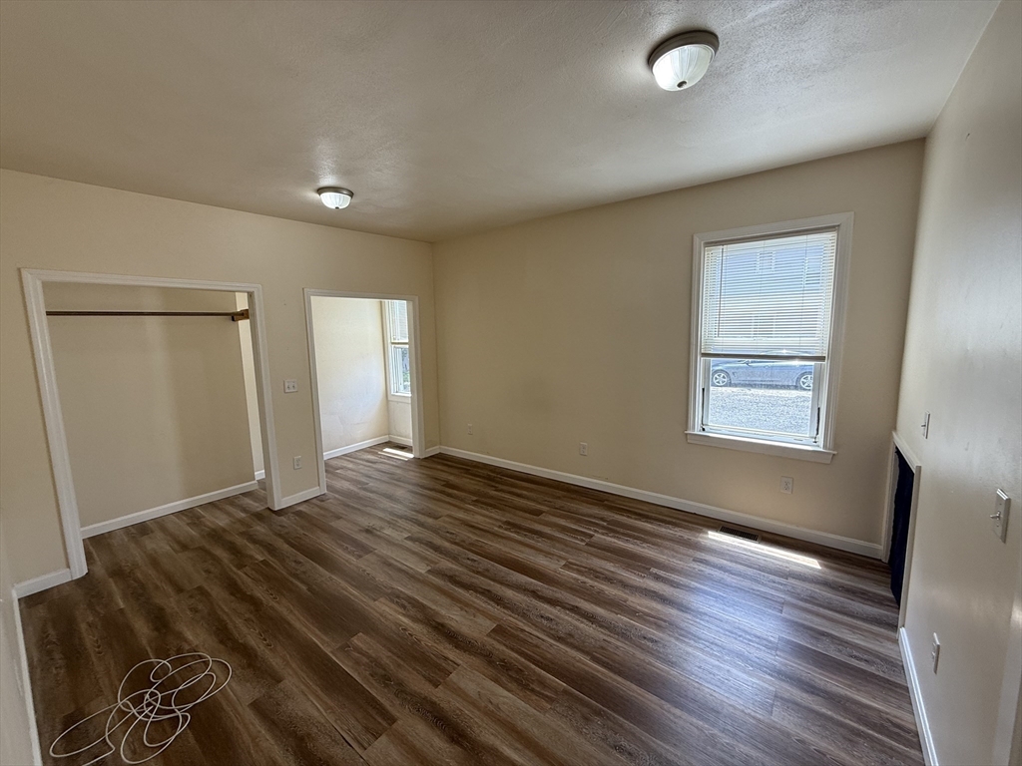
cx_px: 511
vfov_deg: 85.7
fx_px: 413
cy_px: 383
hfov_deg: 102.1
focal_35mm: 14
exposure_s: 1/130
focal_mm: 2.22
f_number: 2.2
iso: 64
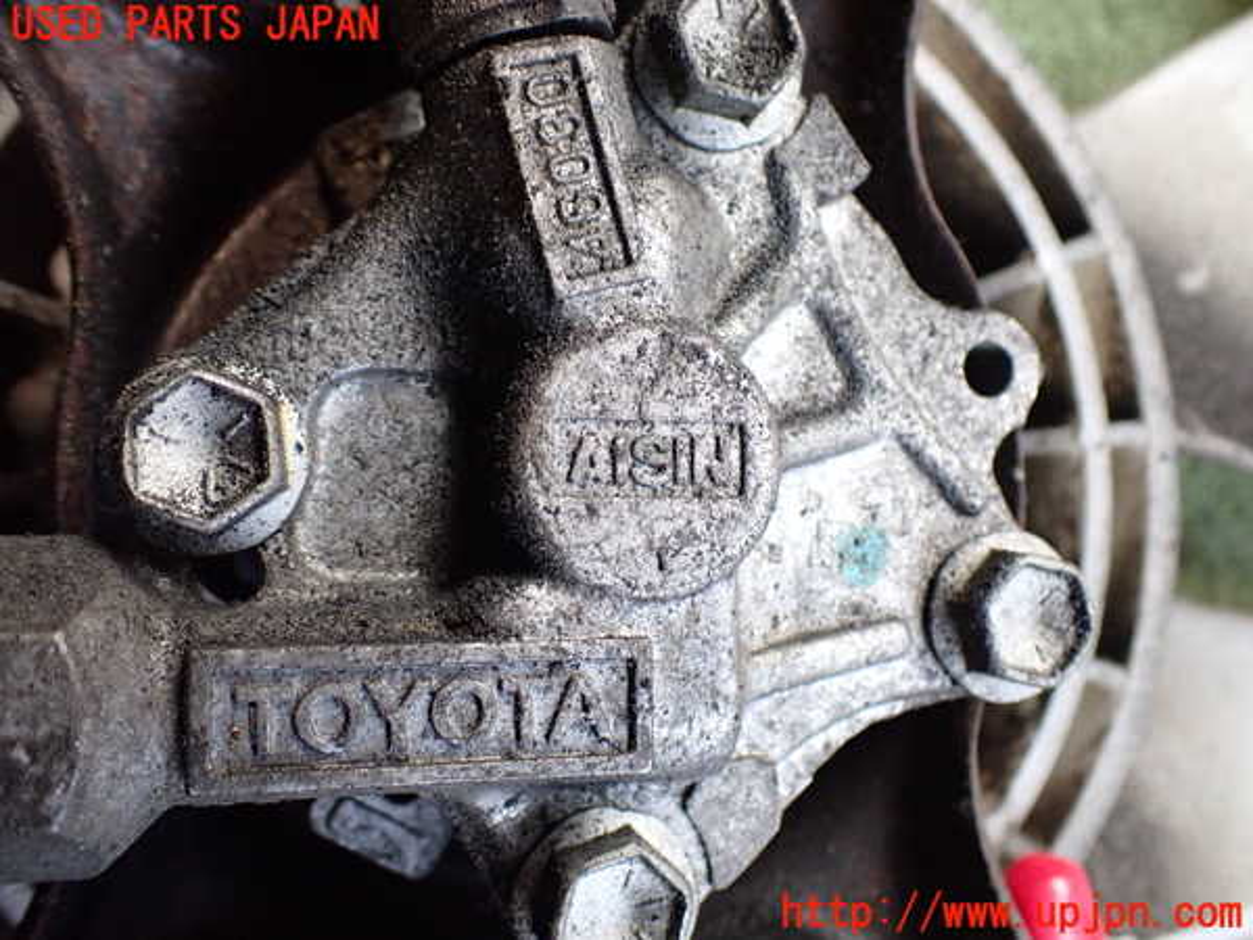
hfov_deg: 60.0
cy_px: 470
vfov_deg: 46.8
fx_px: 1086
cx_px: 626
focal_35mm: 30
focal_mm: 5.4
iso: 640
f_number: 2.3
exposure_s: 1/125
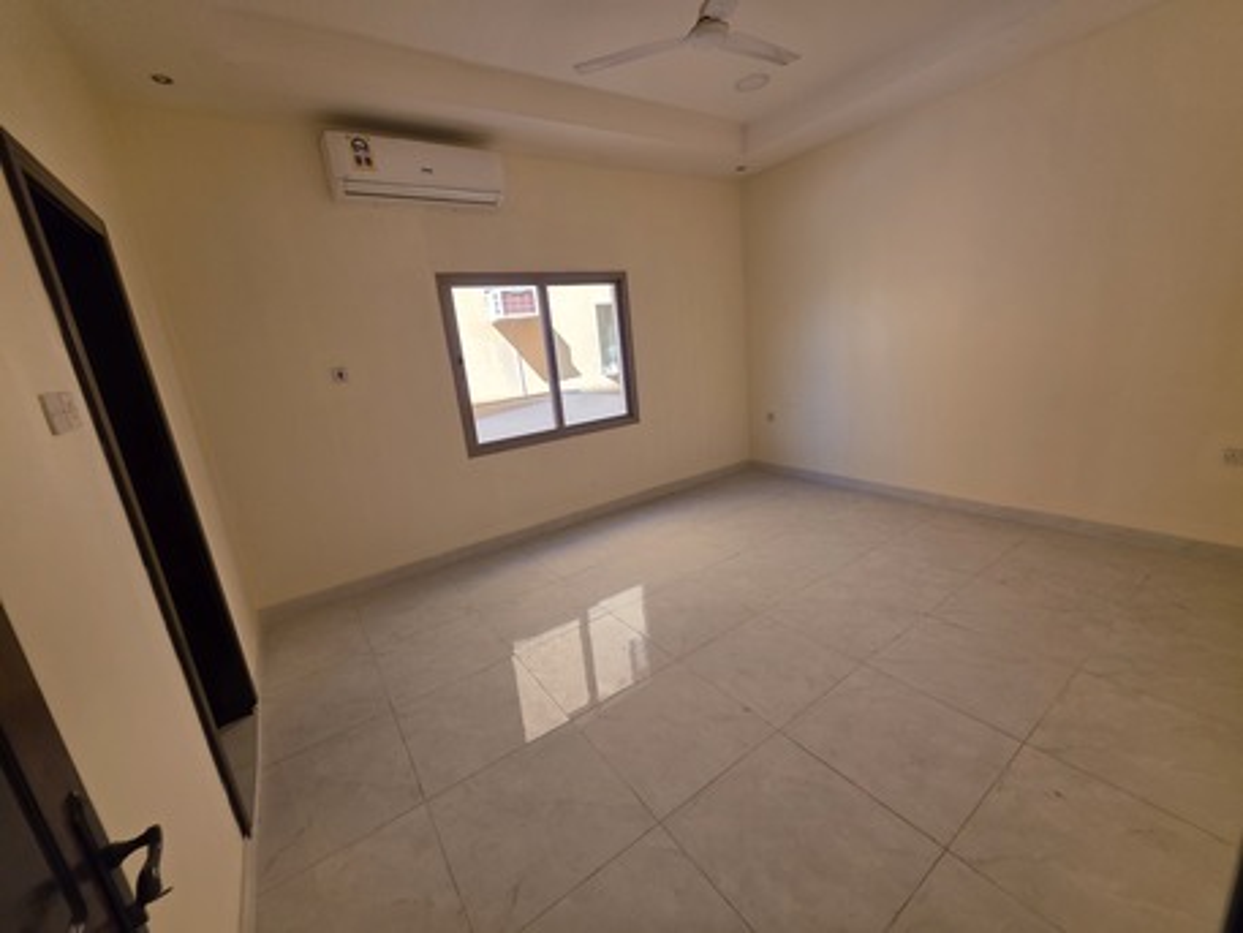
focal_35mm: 13
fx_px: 467
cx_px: 622
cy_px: 466
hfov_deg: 106.2
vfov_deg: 89.9
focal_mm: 2.2
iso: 125
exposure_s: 1/100
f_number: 1.9
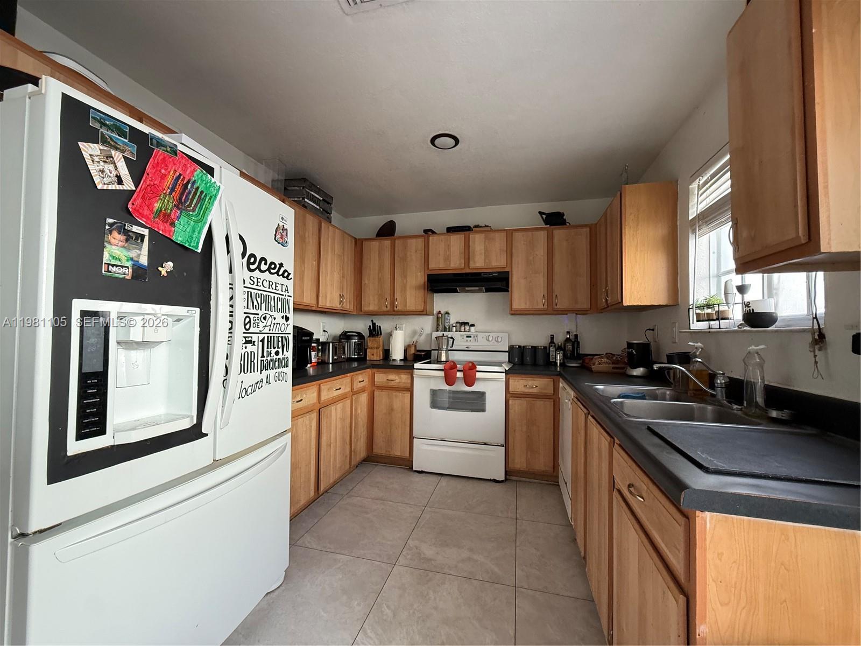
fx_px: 348
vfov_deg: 85.7
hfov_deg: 102.1
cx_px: 430
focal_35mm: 14
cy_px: 323
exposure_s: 1/99
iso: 250
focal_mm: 2.22
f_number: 2.2
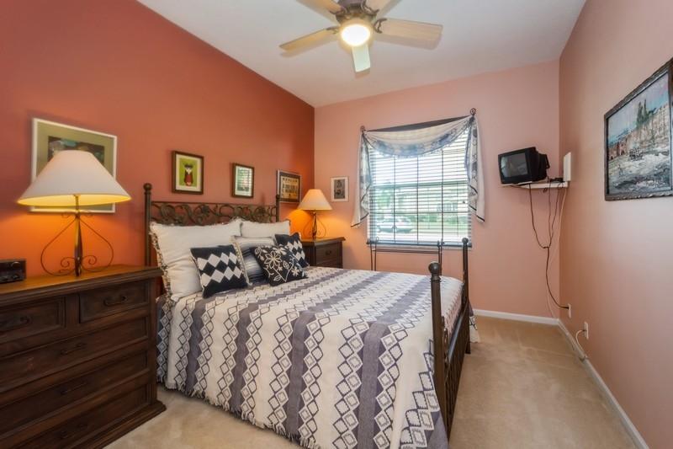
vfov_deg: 77.3
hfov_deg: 100.4
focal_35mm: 15
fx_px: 280
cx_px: 336
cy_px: 224
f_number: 4
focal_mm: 10
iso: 400
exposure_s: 1/60
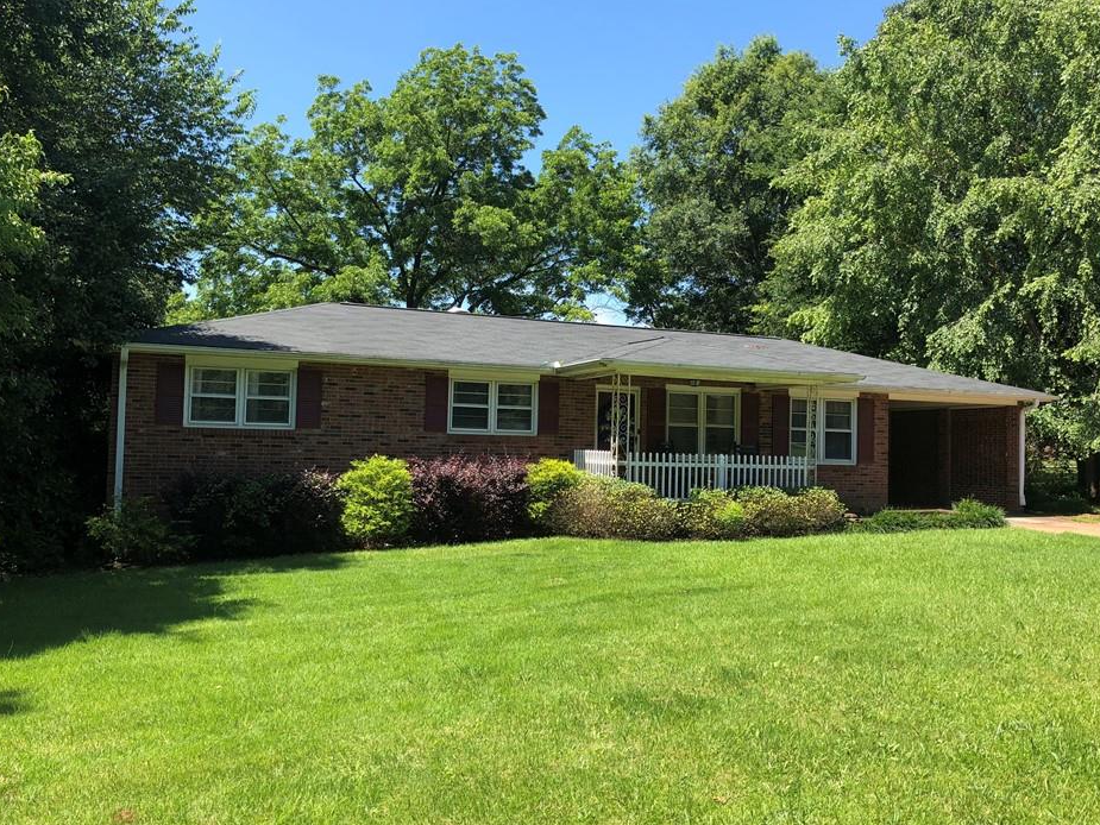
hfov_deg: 58.3
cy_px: 416
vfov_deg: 45.5
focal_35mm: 31
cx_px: 559
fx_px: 985
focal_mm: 4
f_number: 1.8
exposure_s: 1/674
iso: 20
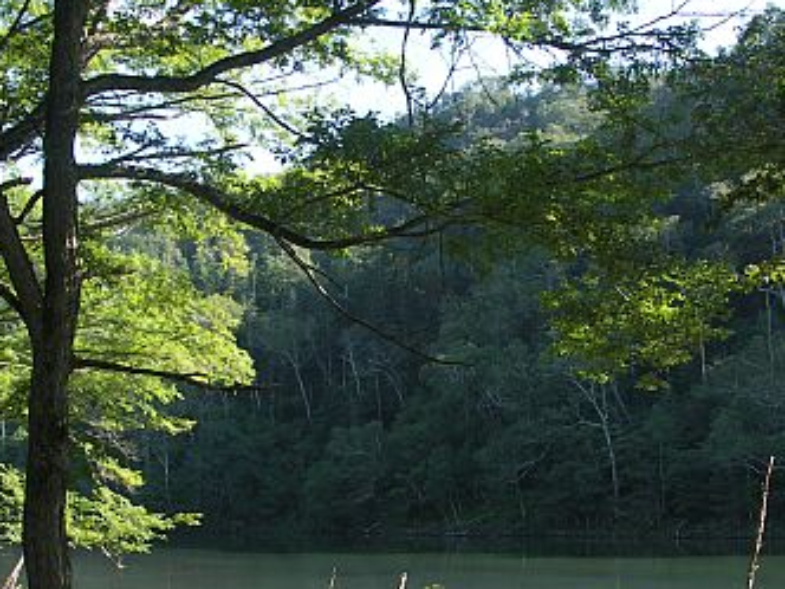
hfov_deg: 35.5
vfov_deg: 26.6
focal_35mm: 54
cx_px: 388
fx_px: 1225
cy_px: 461
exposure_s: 1/100
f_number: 3.5
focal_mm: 7.2
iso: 50
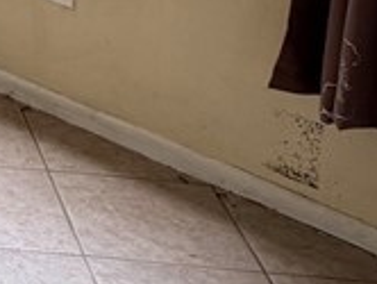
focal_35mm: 148
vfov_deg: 8.9
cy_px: -454
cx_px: -520
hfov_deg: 11.2
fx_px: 1614
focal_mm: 6.76
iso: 125
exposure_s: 1/121
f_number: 1.78
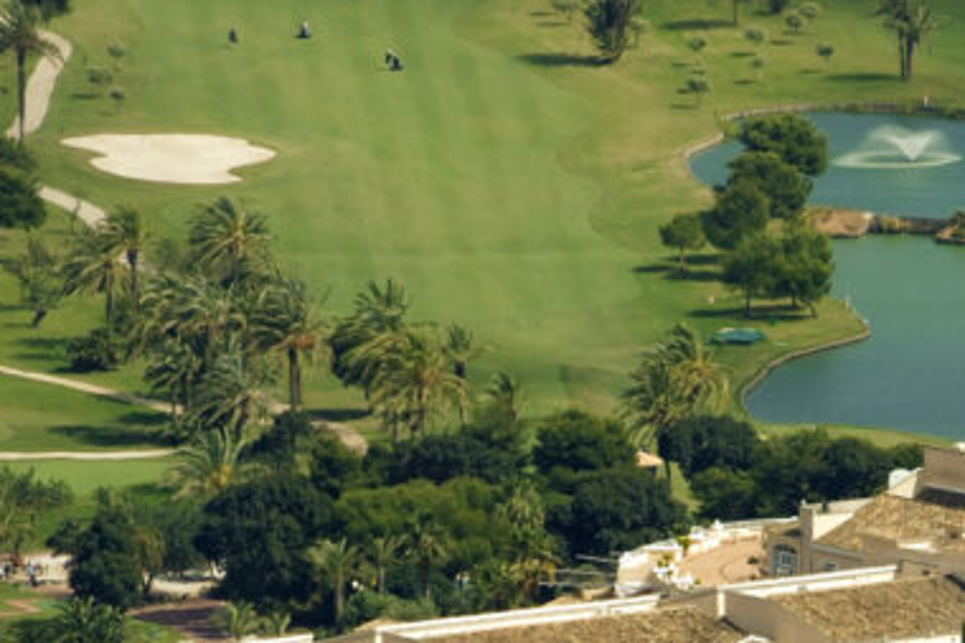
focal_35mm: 693
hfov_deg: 3.0
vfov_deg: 2.0
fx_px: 18567
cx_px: 823
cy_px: 811
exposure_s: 1/750
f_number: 9
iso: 400
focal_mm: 170
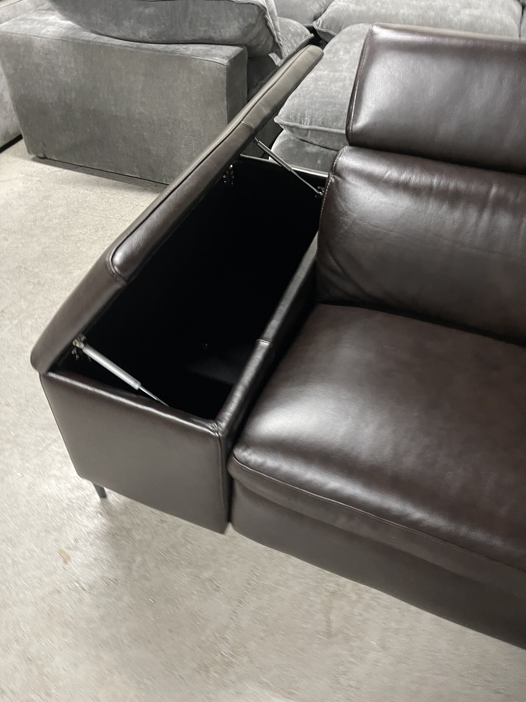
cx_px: 263
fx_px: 507
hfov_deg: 54.9
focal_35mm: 25
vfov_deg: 69.4
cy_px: 351
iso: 640
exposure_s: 1/30
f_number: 1.6
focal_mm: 5.1
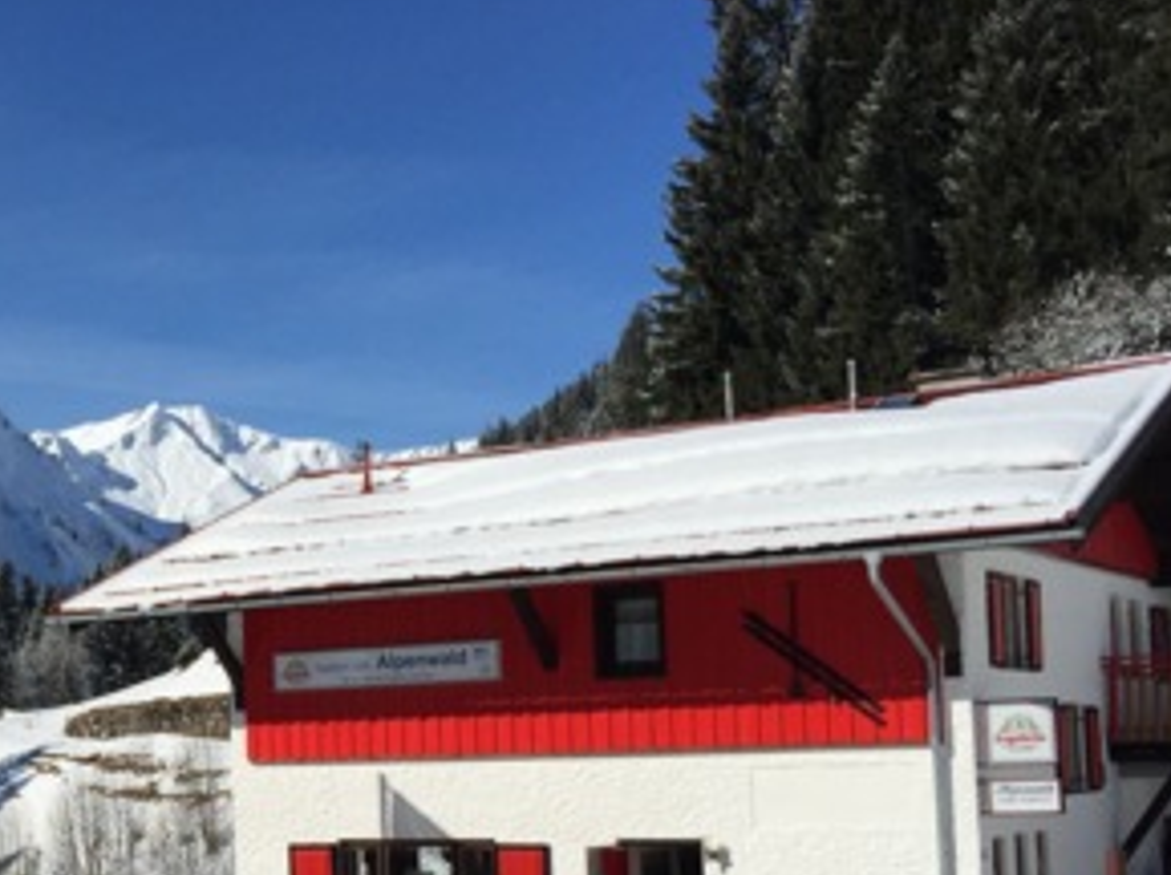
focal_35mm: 59
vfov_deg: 24.4
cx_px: 47
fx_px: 1993
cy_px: 672
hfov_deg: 30.8
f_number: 2.2
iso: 32
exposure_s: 1/5650
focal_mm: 4.15
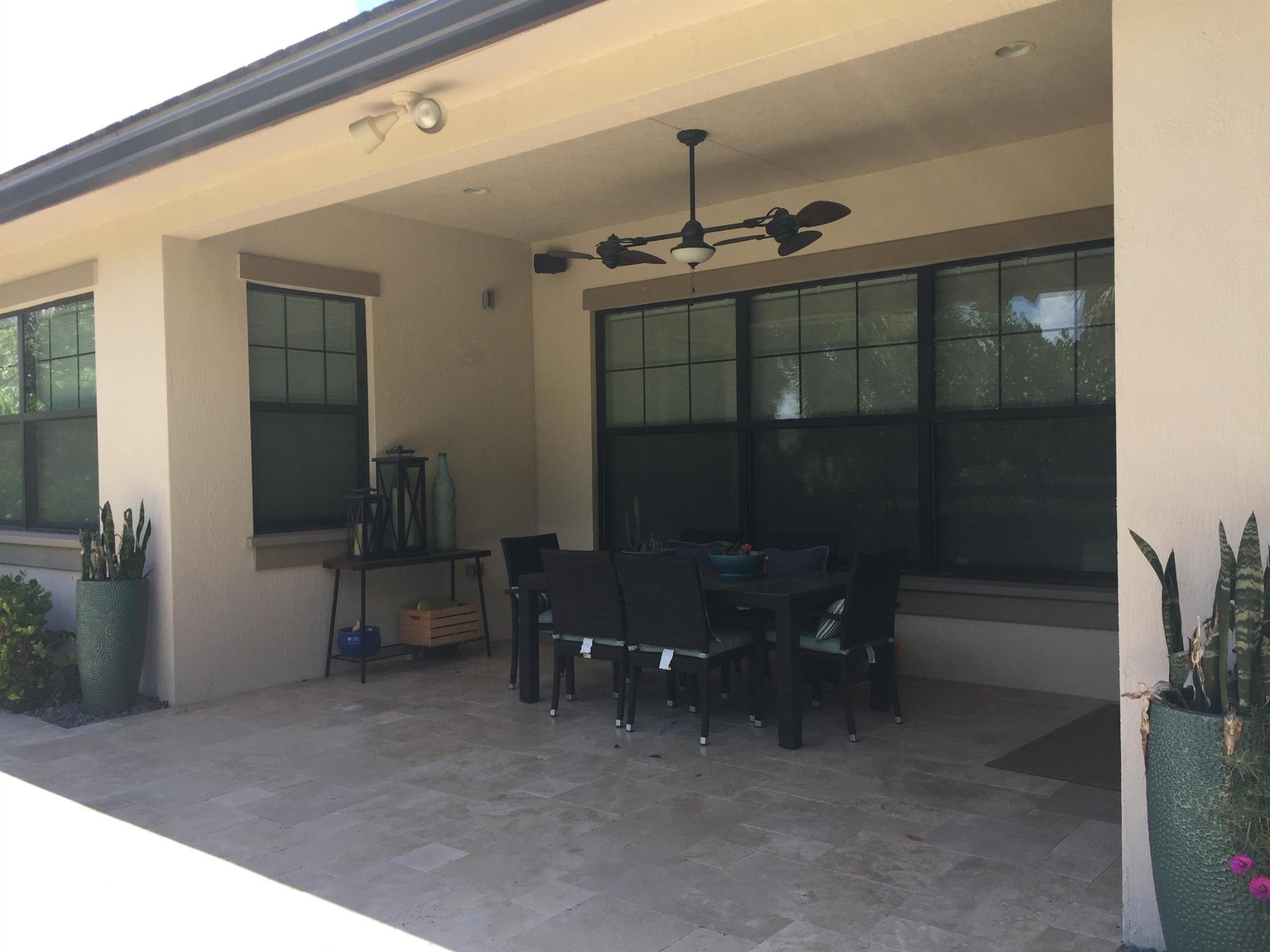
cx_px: 635
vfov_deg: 48.2
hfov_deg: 61.7
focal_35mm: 29
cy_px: 476
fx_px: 1064
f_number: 2.2
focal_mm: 4.15
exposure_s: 1/618
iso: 32
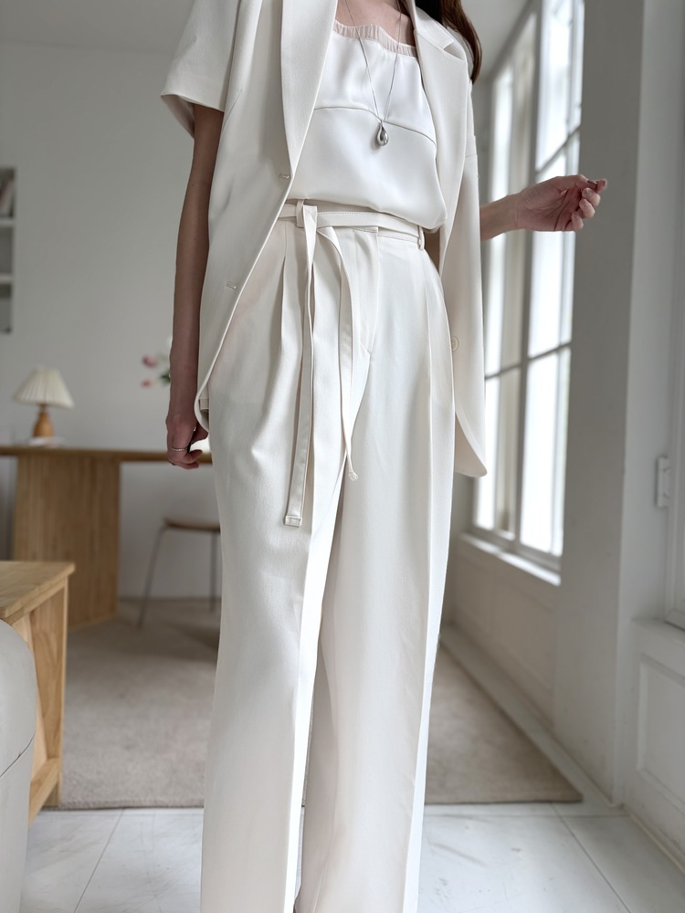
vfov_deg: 67.3
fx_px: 686
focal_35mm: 26
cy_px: 456
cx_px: 342
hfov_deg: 53.1
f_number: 1.6
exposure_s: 1/165
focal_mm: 5.96
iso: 32
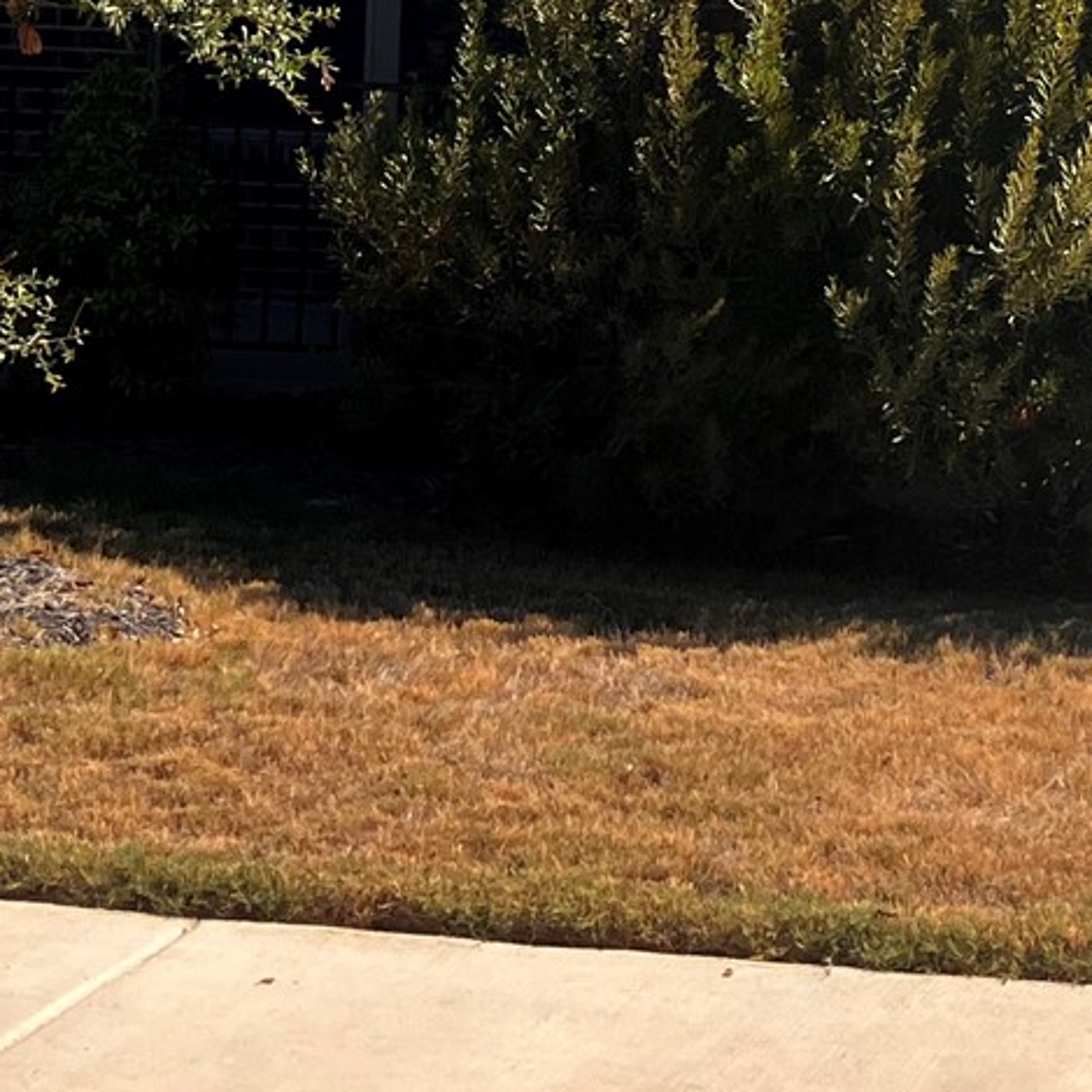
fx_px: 3855
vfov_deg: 15.6
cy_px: -140
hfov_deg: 15.7
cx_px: 1162
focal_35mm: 108
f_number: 1.8
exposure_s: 1/1946
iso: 32
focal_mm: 3.99
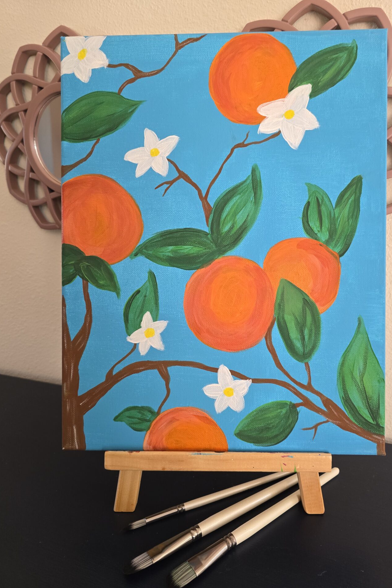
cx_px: 218
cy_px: 295
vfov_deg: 73.7
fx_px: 392
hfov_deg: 53.0
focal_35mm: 24
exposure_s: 1/120
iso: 400
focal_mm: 6.3
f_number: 1.7
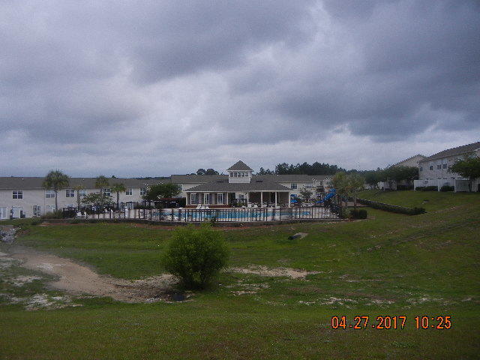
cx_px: 240
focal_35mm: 30
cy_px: 180
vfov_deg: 46.8
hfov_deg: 60.0
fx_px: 416
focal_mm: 5.4
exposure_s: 1/569
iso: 160
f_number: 7
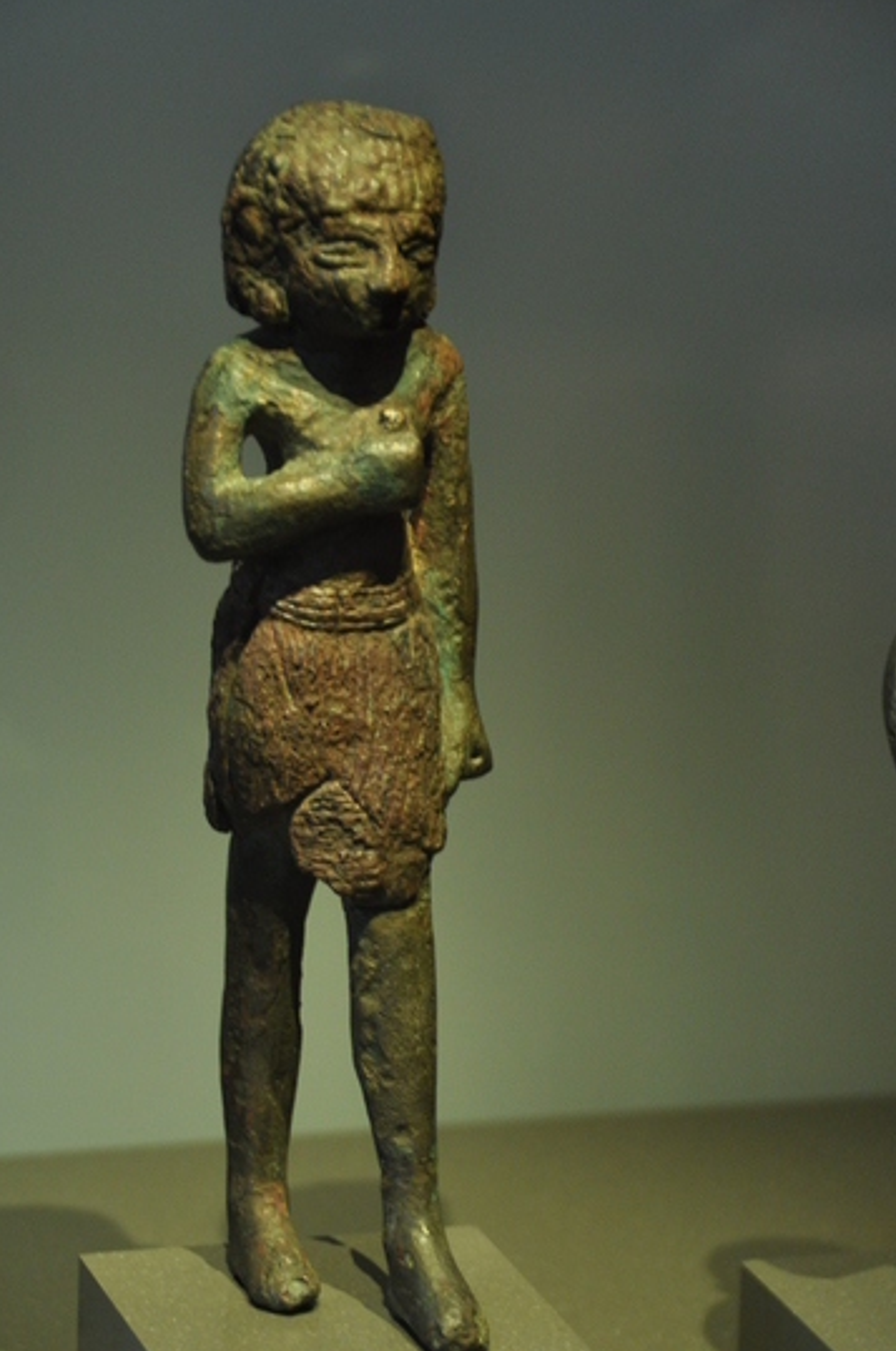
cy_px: 738
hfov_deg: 8.2
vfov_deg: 12.4
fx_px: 6217
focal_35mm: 166
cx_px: 373
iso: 800
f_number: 5.3
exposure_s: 1/20
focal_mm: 90
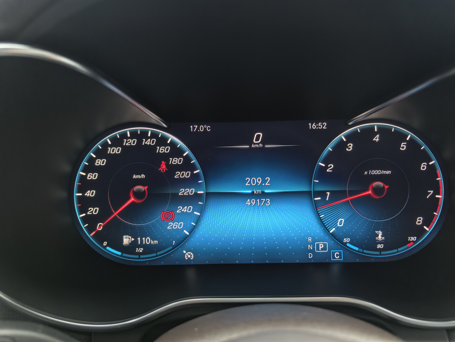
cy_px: 171
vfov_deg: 56.8
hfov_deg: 71.6
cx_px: 228
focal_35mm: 24
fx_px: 315
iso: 400
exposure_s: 1/108
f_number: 2
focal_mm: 6.98
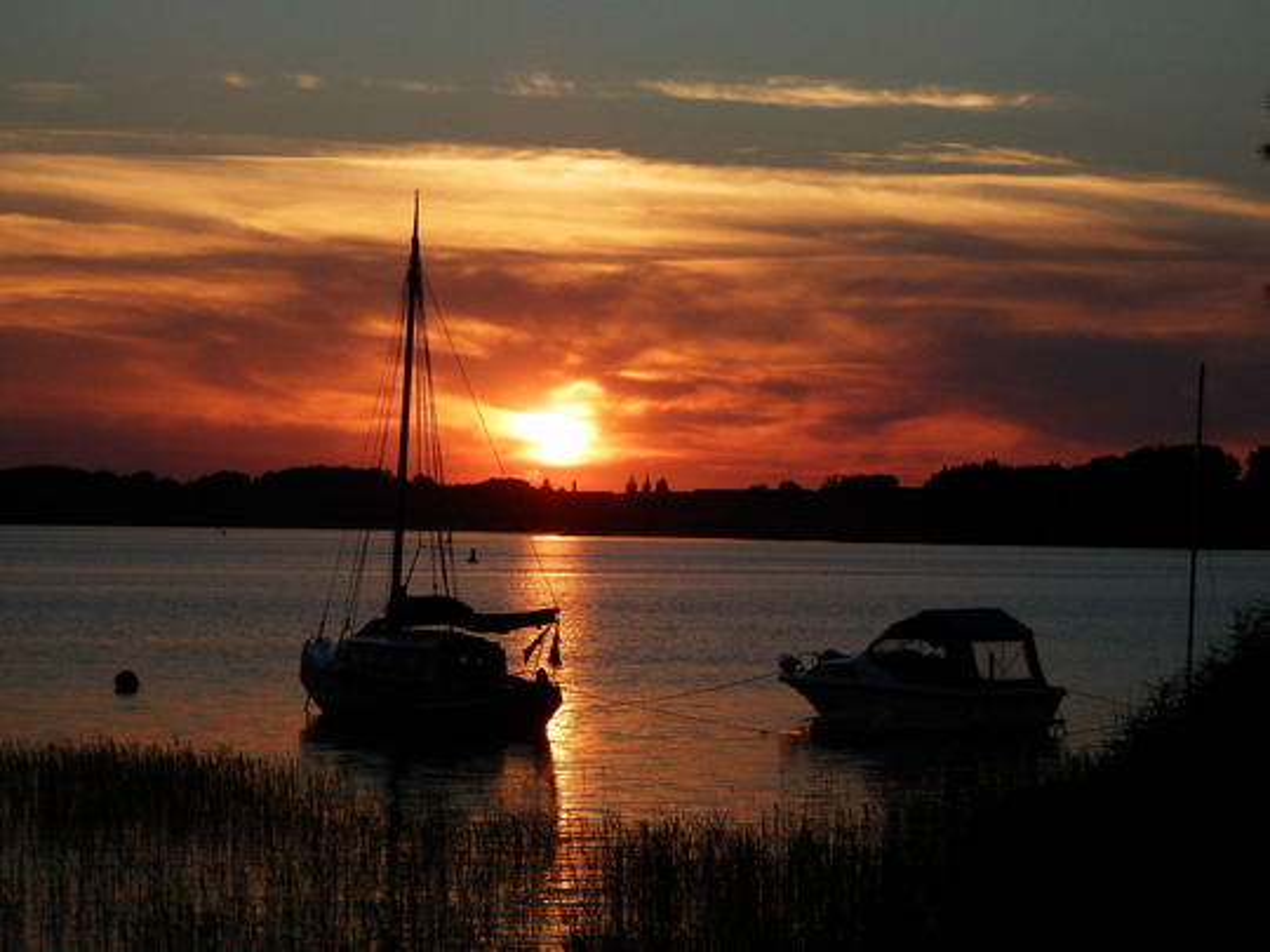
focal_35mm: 116
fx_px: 4256
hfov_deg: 17.0
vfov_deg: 12.8
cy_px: 476
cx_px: 635
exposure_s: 1/320
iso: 80
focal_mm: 20.9
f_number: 5.2
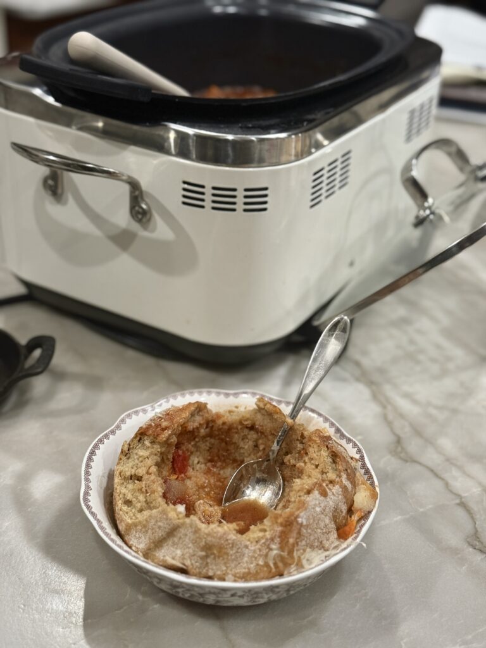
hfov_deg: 30.3
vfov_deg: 39.7
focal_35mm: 48
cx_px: 243
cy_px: 324
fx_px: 899
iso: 250
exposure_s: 1/40
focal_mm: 6.76
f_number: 1.78
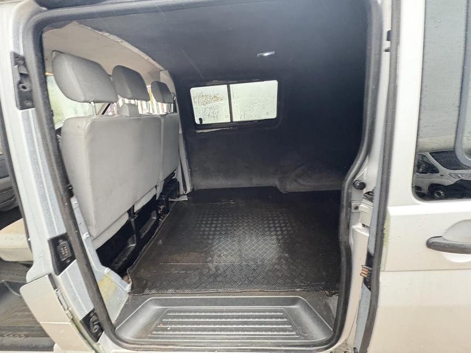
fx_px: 190
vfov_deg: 85.7
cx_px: 236
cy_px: 176
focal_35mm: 14
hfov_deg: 102.1
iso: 1000
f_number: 2.2
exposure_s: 1/60
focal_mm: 2.22
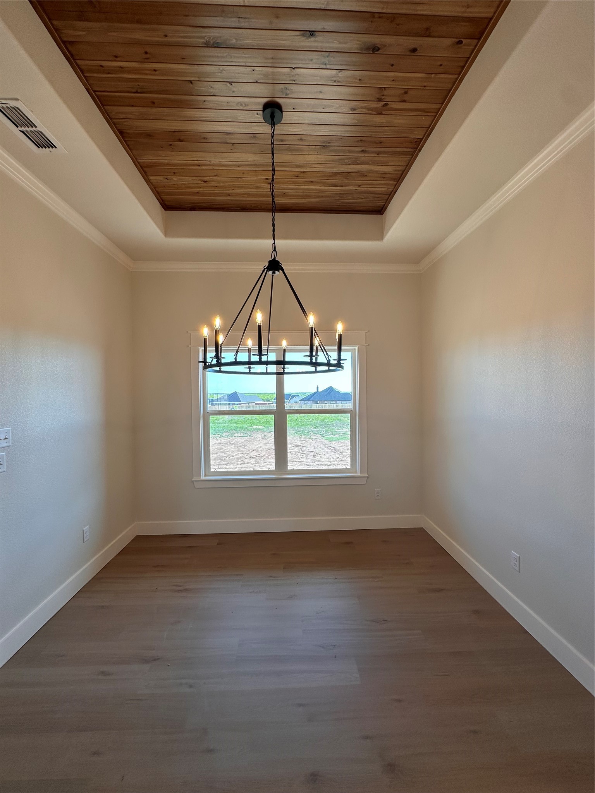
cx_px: 298
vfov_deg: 102.1
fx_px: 321
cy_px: 396
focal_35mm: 14
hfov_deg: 85.7
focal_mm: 2.22
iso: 40
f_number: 2.2
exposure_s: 1/184
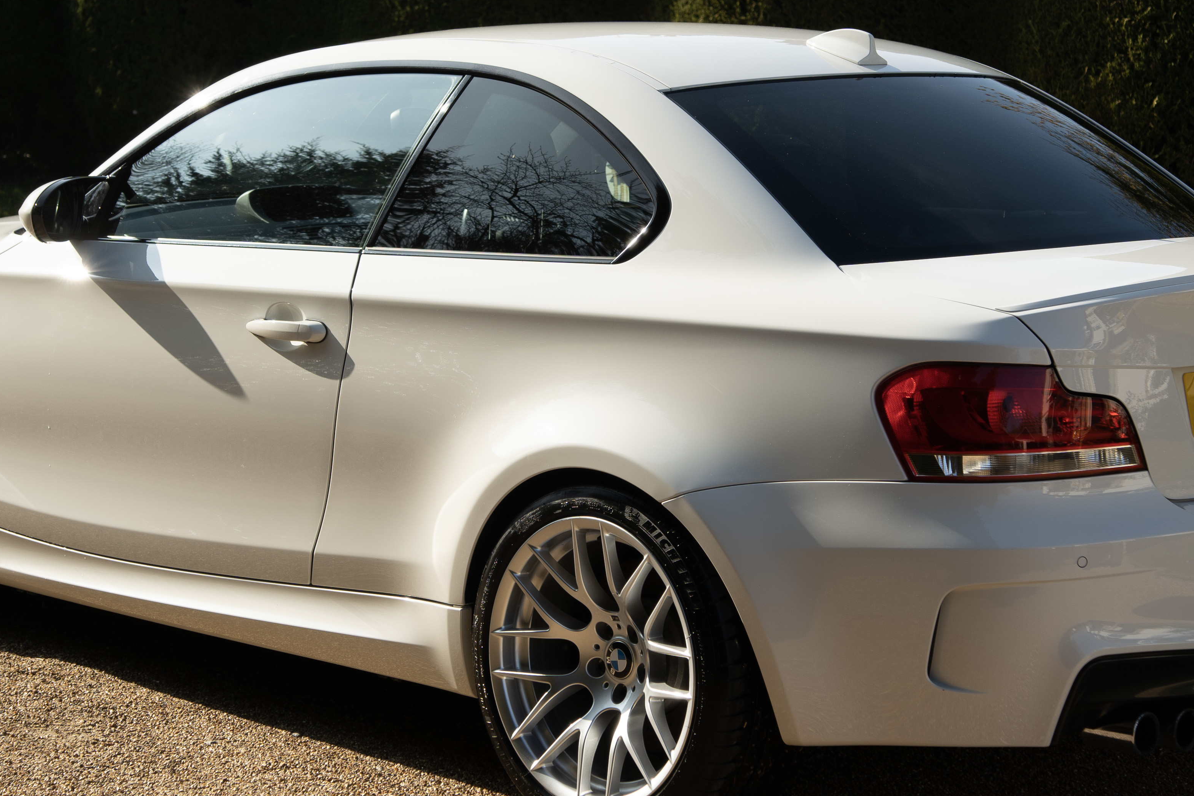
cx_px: 616
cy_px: 319
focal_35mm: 96
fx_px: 3184
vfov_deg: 14.2
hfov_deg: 21.2
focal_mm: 50
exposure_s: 1/320
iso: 100
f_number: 5.6
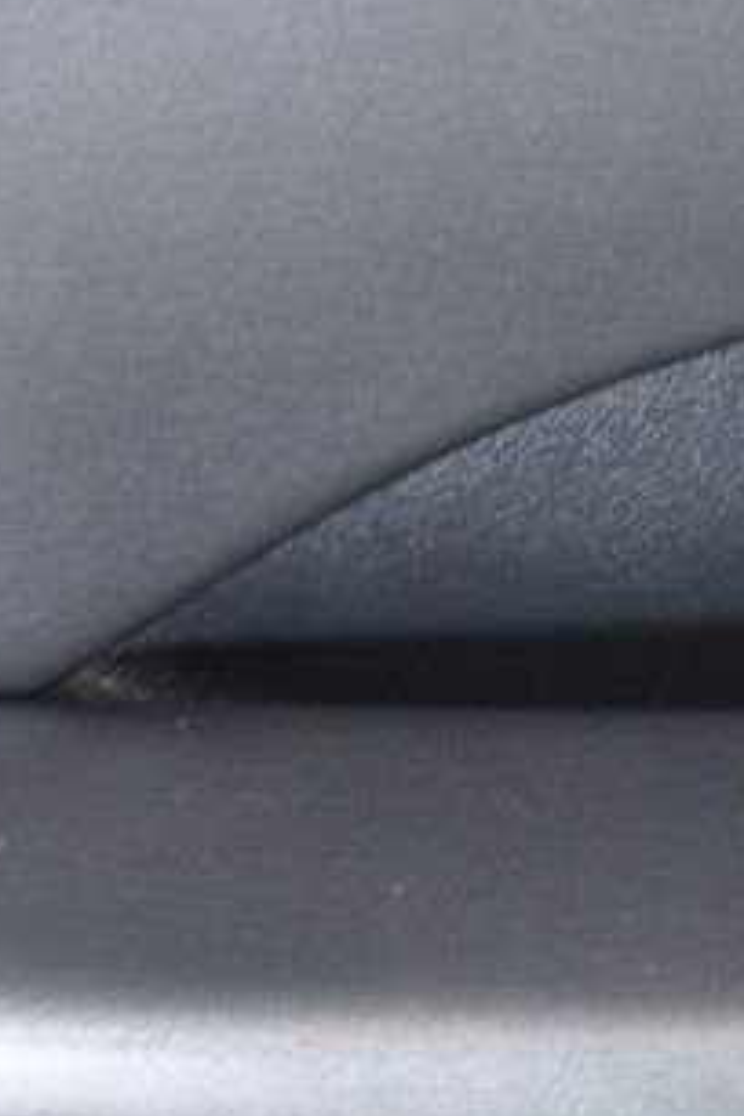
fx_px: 7470
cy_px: 543
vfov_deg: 8.5
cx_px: 1109
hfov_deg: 5.6
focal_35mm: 241
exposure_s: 1/60
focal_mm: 48
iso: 2500
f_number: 6.3
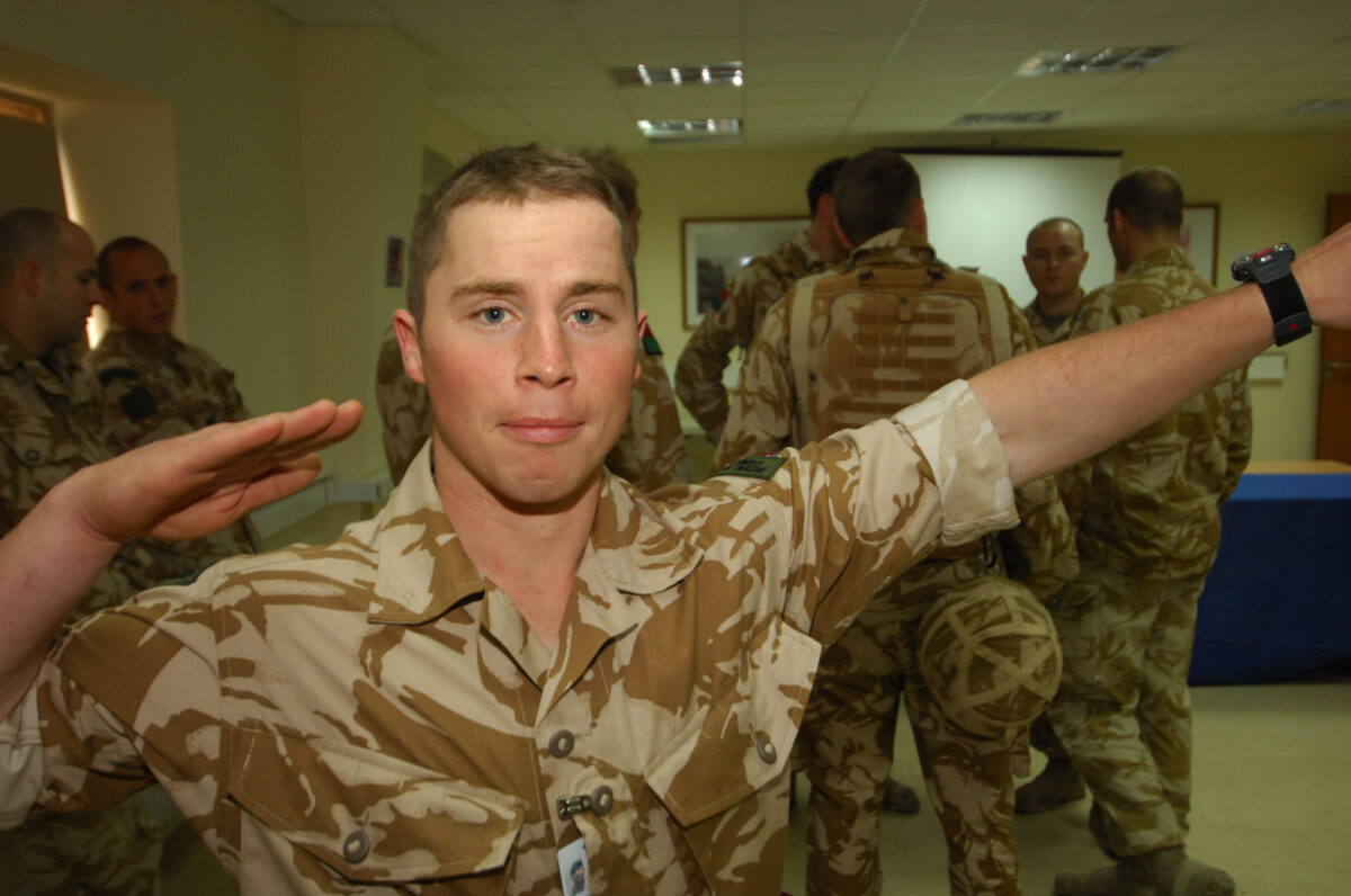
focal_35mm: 36
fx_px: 1349
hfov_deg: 53.2
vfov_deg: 36.8
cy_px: 448
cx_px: 676
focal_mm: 24
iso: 400
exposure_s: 1/60
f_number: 4
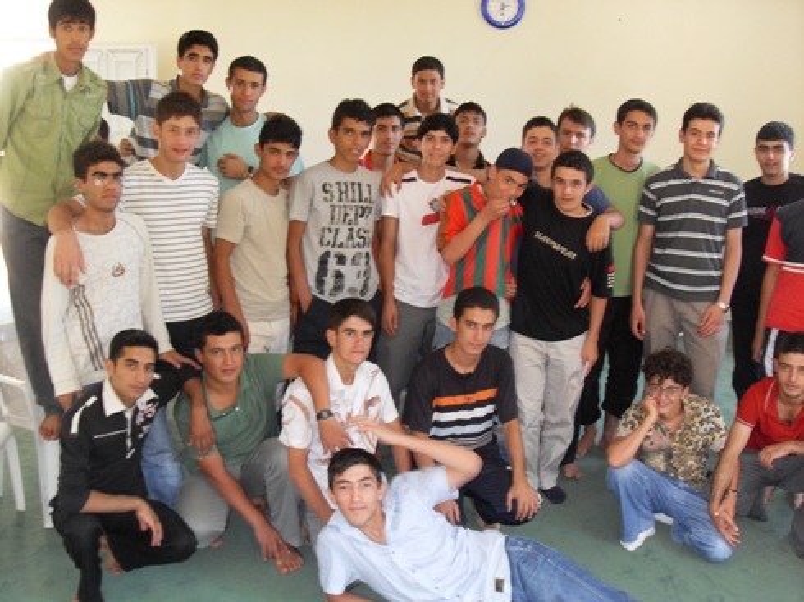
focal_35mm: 37
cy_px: 301
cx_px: 402
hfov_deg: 50.2
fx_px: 859
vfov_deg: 38.6
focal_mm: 6.3
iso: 200
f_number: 2.8
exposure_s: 1/45
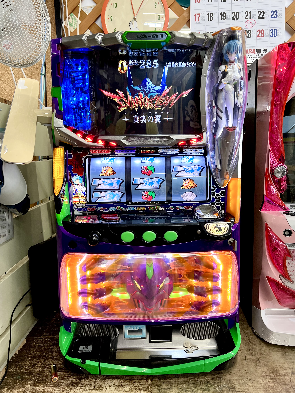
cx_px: 148
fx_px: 295
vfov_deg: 67.3
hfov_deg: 53.1
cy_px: 196
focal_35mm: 26
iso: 125
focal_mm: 5.7
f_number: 1.5
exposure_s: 1/100
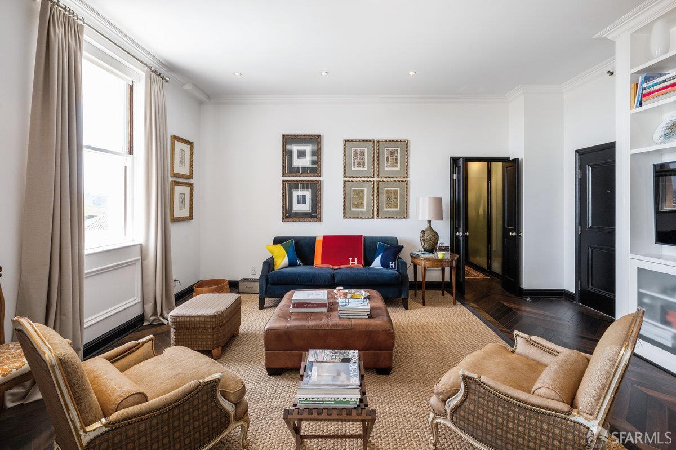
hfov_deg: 95.0
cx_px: 338
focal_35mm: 16
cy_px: 225
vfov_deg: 72.0
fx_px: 310
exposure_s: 1/25
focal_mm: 16.5
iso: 400
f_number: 11
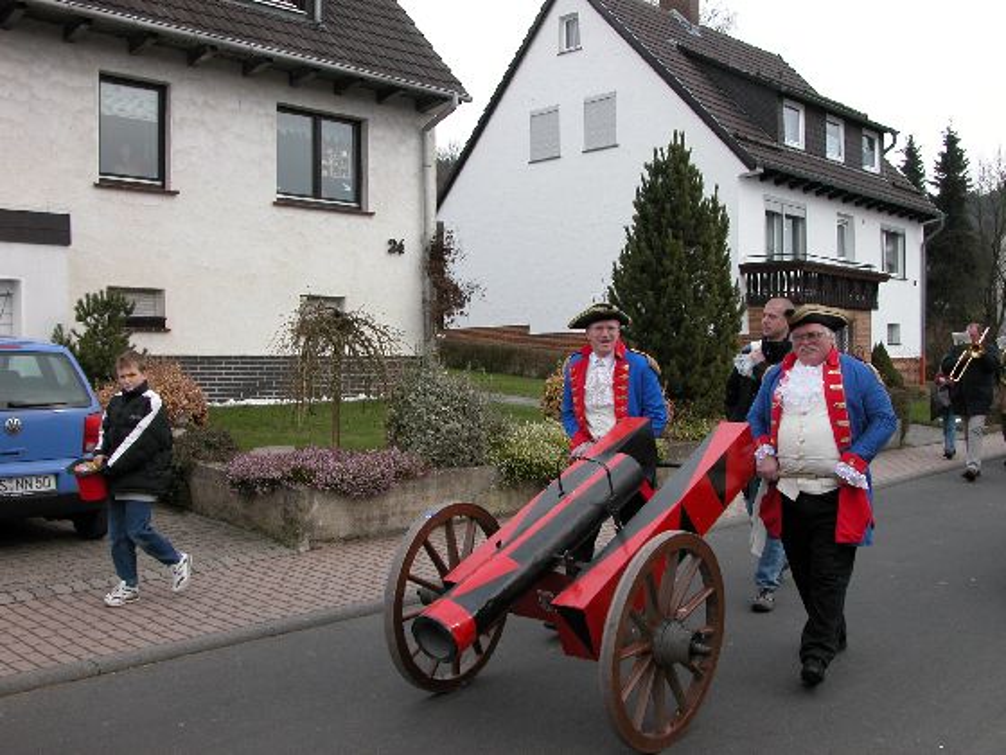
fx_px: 1017
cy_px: 378
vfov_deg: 40.7
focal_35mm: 35
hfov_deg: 52.6
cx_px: 503
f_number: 4.5
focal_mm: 8.9
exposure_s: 1/187
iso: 100
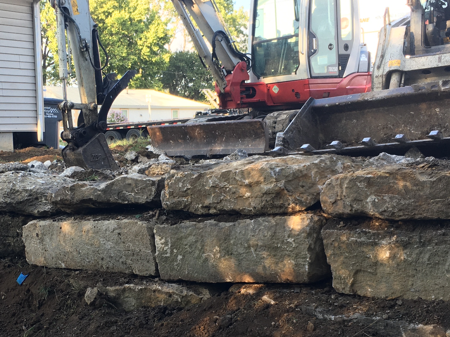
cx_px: 151
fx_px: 728
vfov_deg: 25.9
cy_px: 227
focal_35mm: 56
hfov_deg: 34.0
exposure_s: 1/120
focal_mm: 4.15
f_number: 2.2
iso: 25
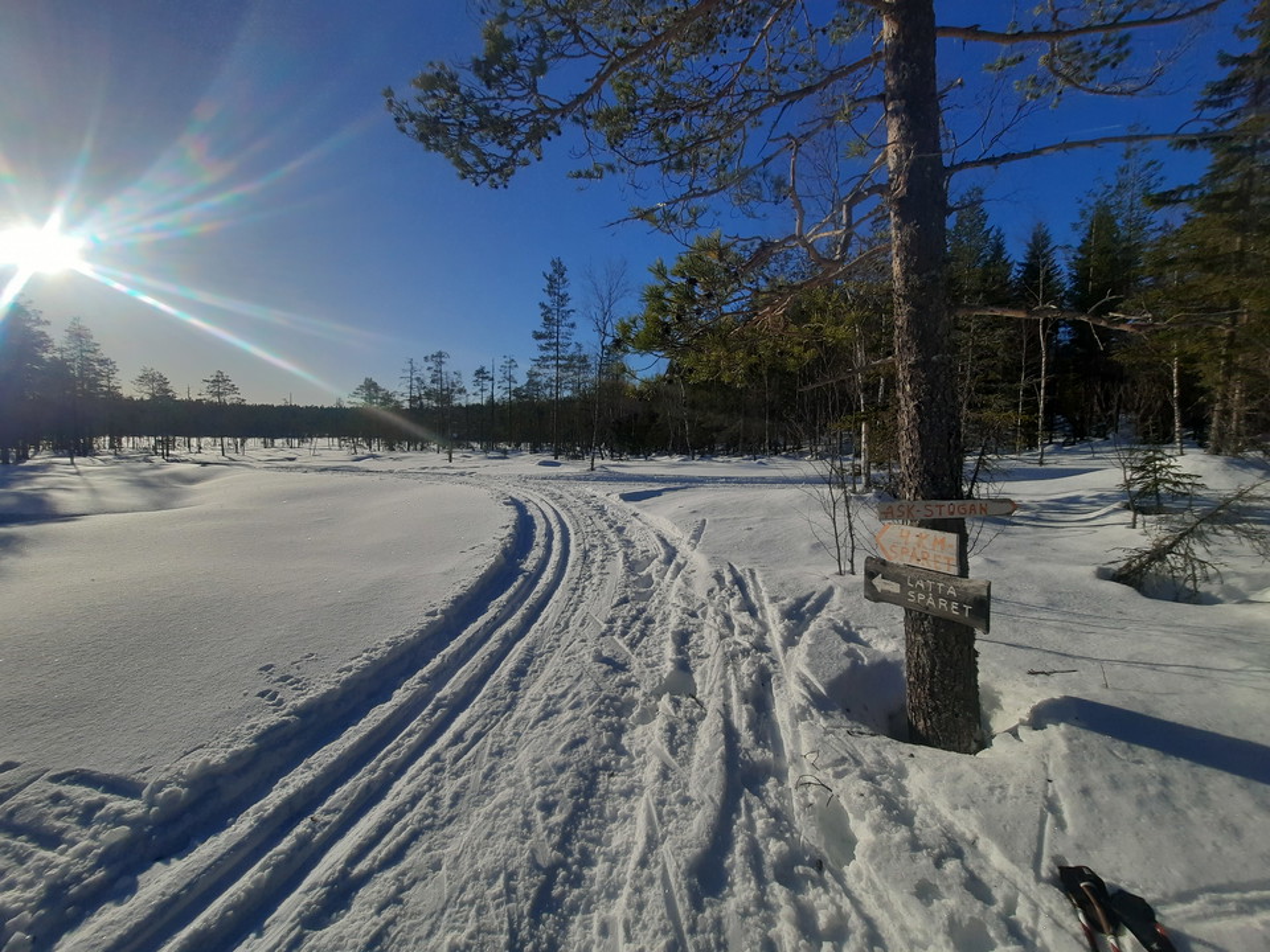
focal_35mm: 13
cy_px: 476
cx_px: 635
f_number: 2.2
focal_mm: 1.74
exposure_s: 1/5435
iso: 40
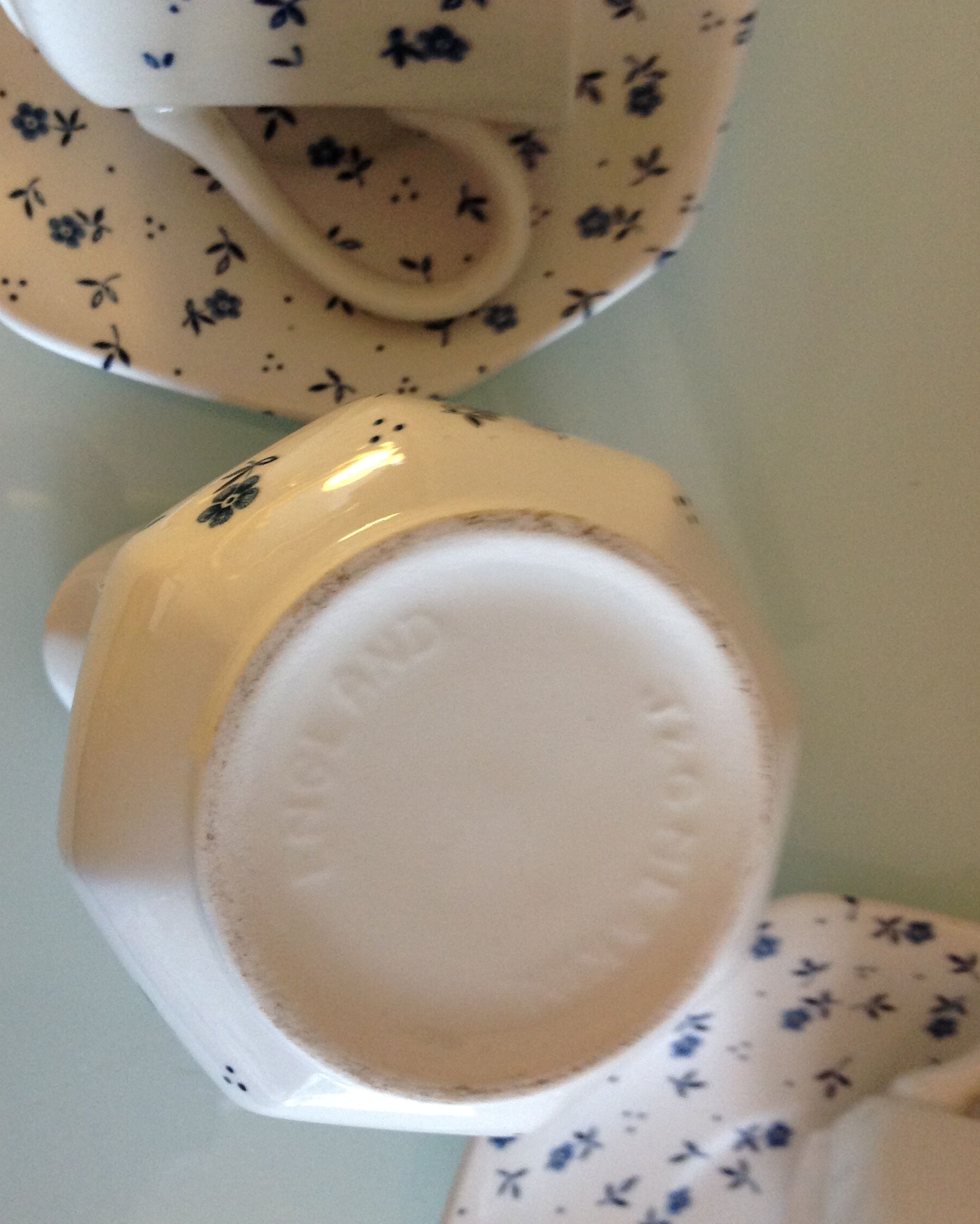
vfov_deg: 46.8
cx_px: 490
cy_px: 620
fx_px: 1414
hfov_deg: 38.2
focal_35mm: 39
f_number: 2.4
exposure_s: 1/17
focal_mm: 4.28
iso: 160
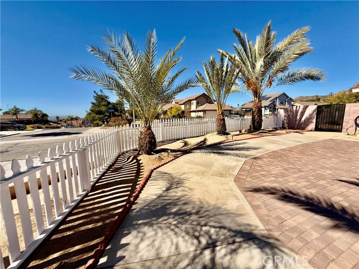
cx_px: 180
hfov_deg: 102.1
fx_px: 145
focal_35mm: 14
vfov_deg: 85.7
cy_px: 134
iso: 50
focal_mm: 2.22
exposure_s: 1/2717
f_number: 2.2
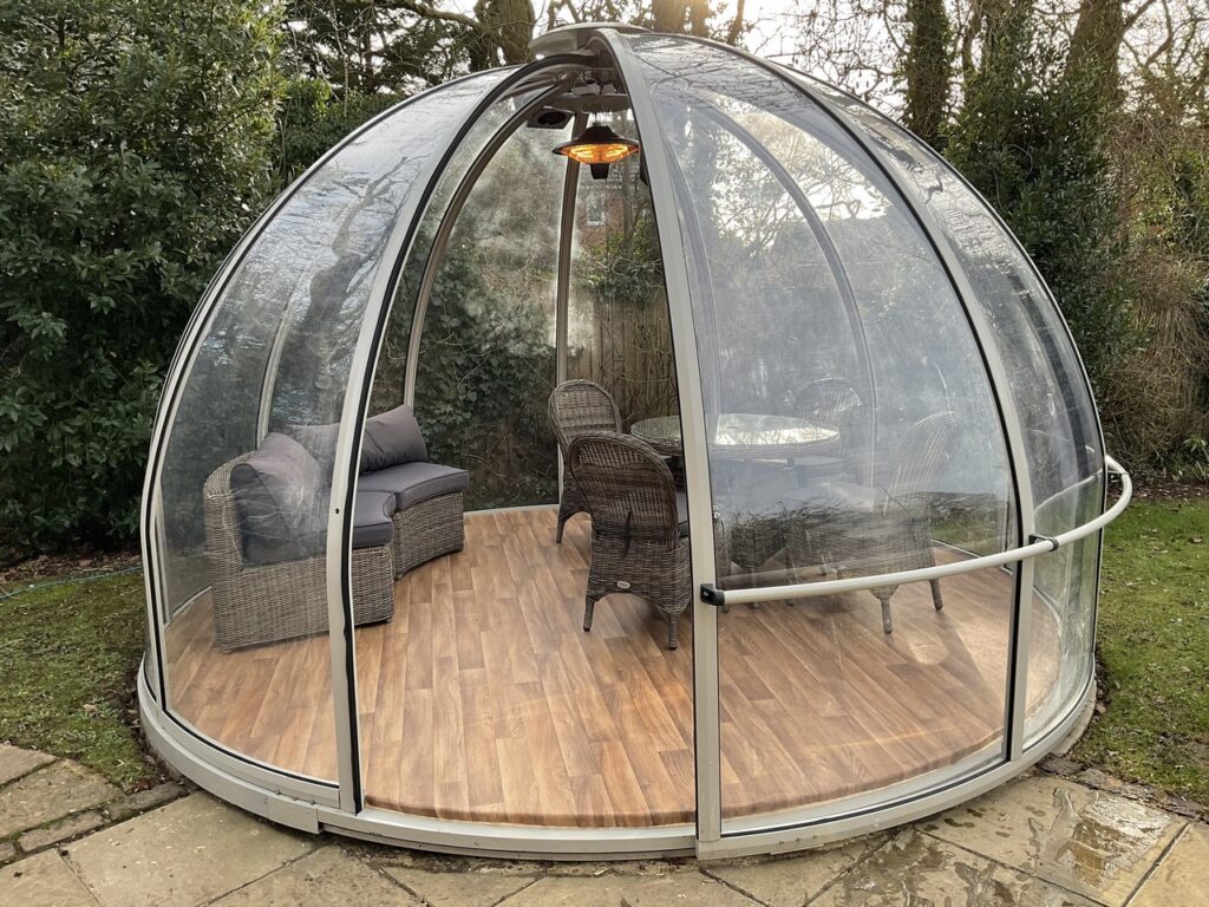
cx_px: 604
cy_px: 454
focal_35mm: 29
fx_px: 1013
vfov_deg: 48.2
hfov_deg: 61.7
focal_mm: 3
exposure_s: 1/276
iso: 16
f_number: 1.8
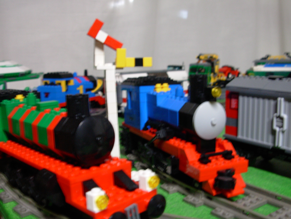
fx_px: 319
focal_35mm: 38
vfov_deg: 37.7
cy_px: 110
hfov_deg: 49.0
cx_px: 146
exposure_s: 1/4
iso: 77
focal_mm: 6.3
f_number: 2.9
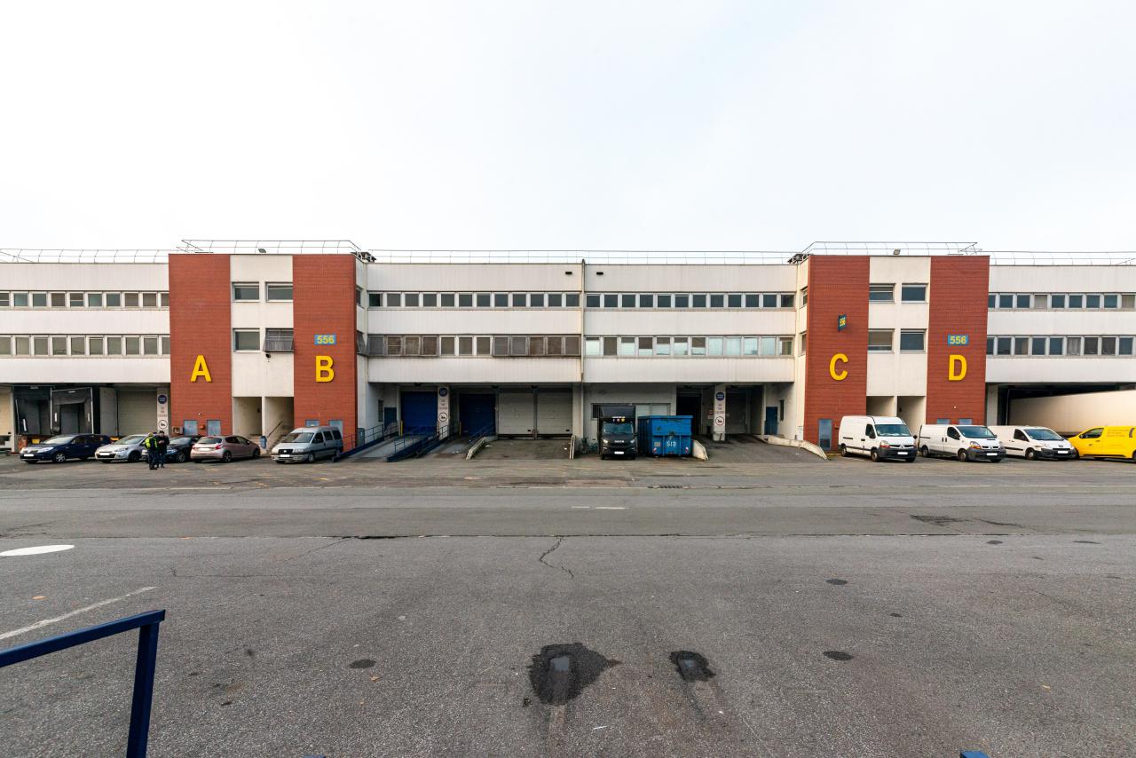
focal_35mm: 15
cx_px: 568
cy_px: 379
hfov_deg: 100.4
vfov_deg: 77.4
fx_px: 473
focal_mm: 15
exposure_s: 1/250
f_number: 11
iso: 800
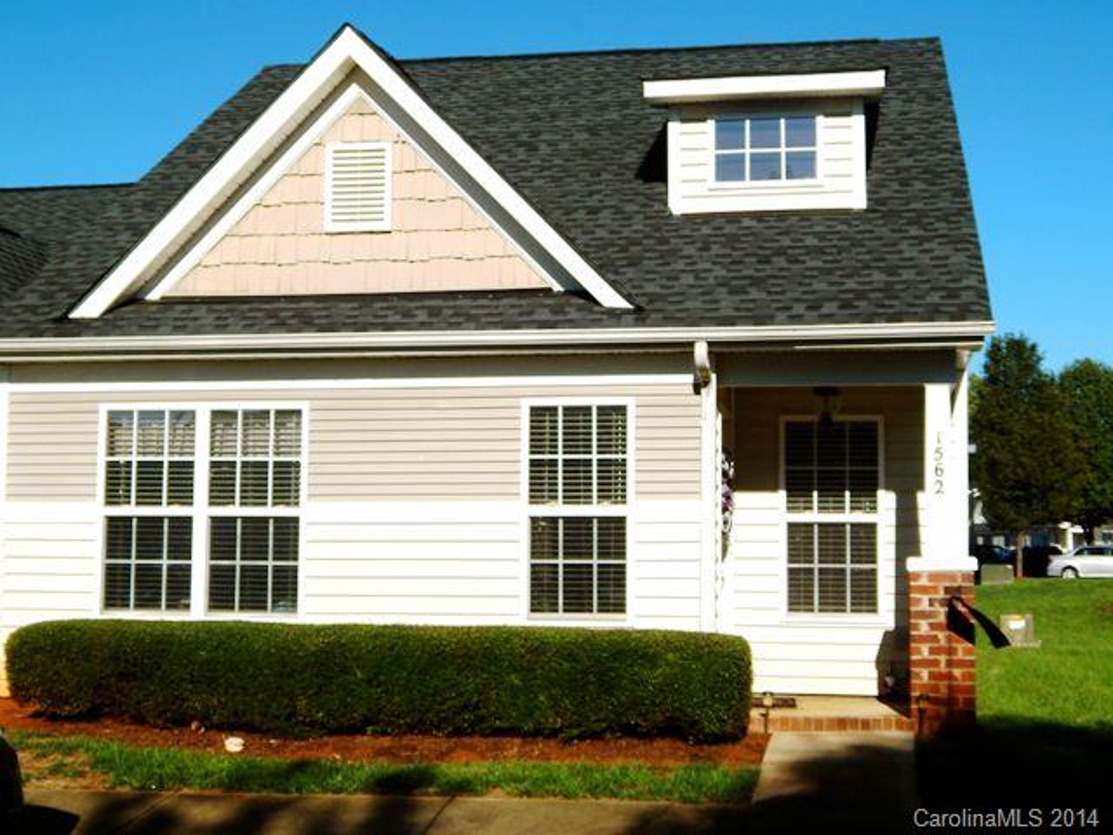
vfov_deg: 26.6
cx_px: 556
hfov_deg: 34.9
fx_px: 1768
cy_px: 418
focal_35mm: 55
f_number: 7.6
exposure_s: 1/640
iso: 125
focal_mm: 9.7
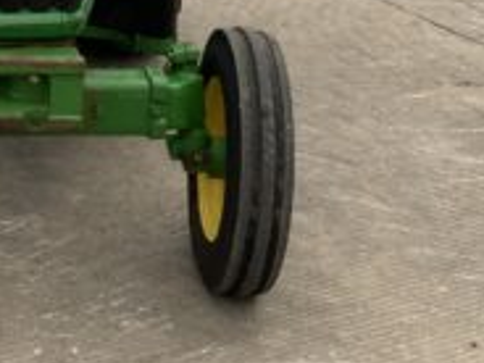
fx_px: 1412
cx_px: 34
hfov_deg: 19.1
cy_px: -124
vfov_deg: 14.0
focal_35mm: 101
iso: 25
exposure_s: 1/122
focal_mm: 3
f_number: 1.8
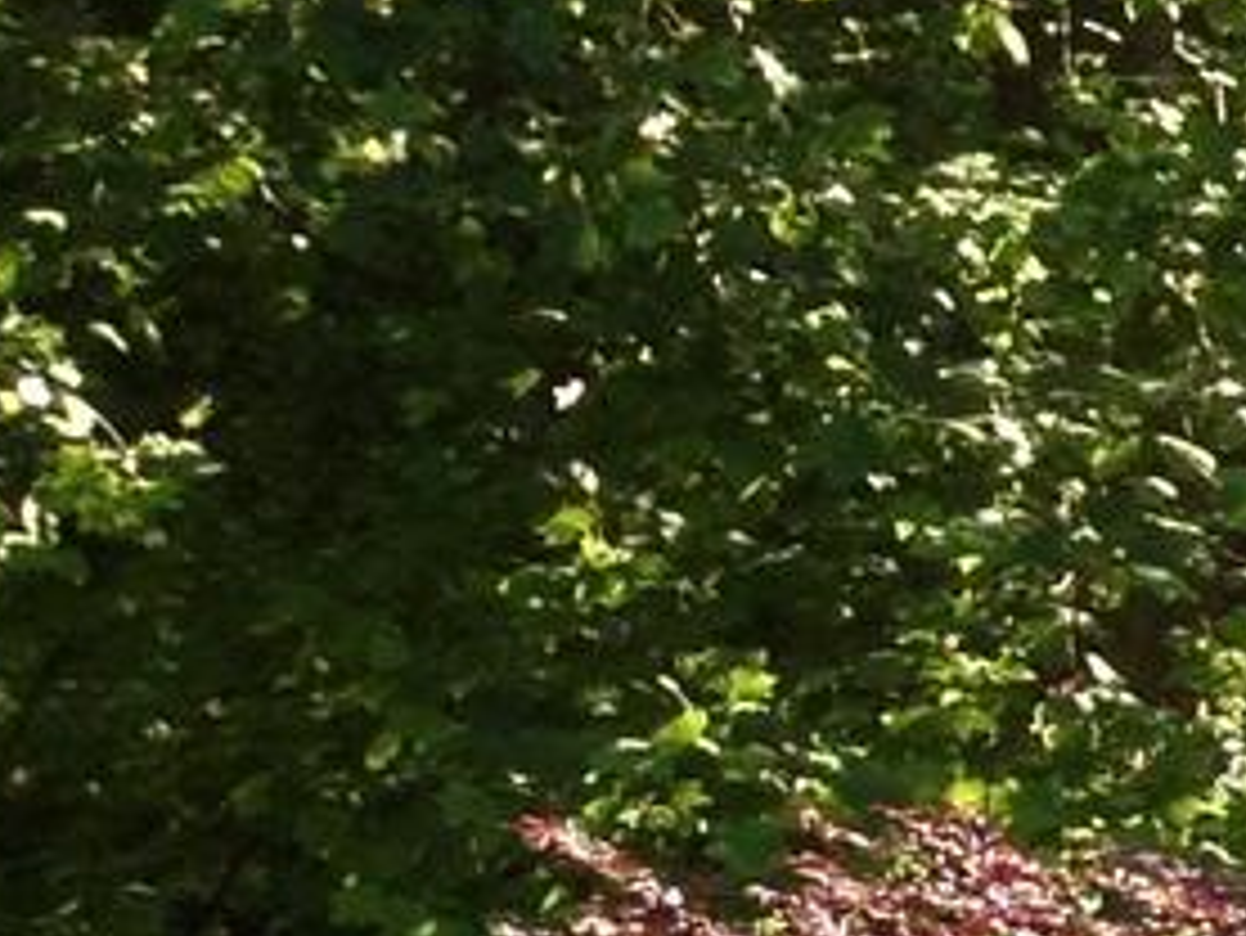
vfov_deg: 5.5
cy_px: 2385
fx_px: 9327
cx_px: 4251
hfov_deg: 6.6
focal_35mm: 259
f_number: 2.4
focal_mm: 4.28
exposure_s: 1/170
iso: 64
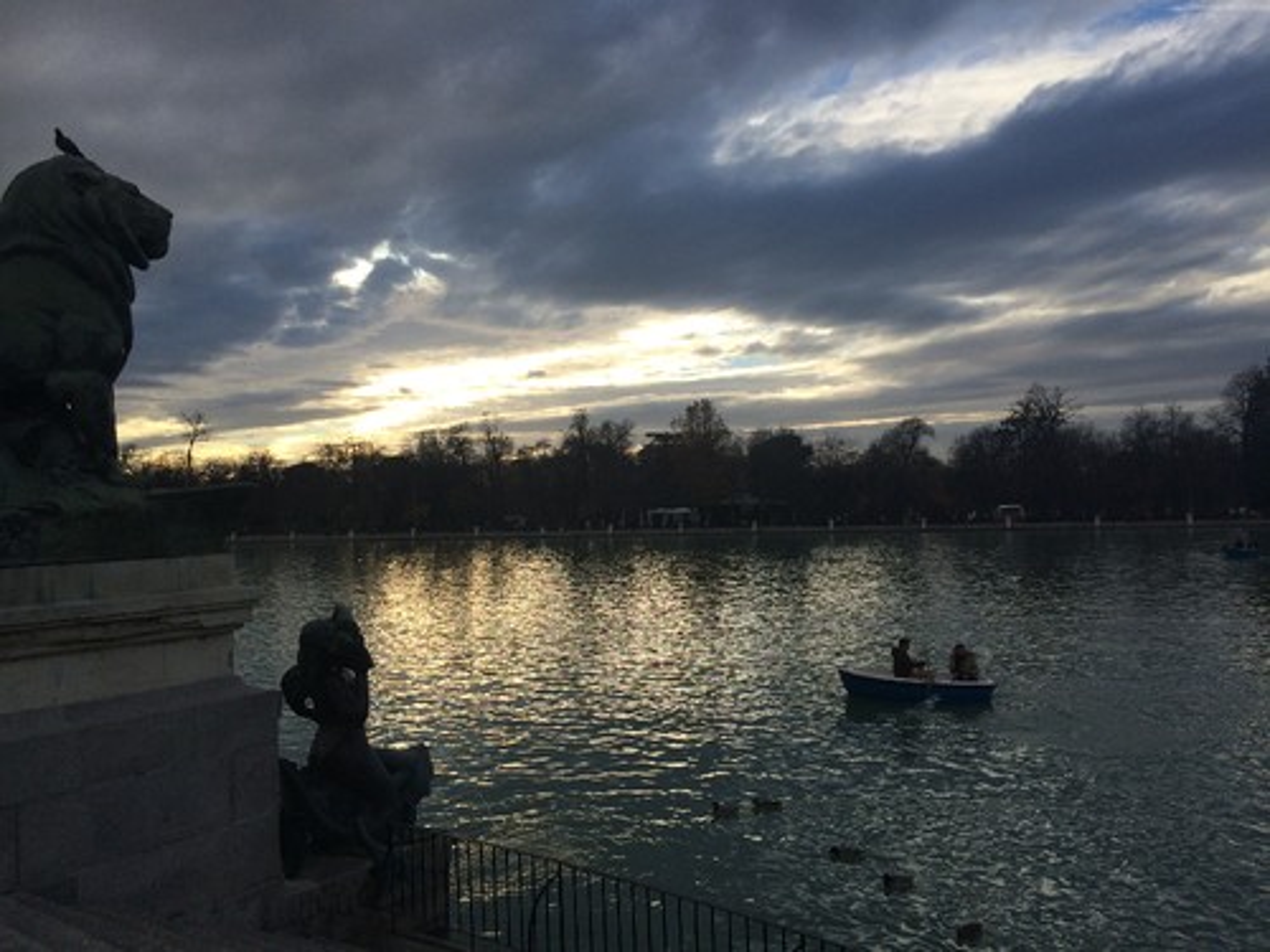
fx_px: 1064
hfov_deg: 61.7
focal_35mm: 29
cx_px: 635
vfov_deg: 48.2
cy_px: 476
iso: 32
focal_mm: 4.15
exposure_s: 1/1580
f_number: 2.2
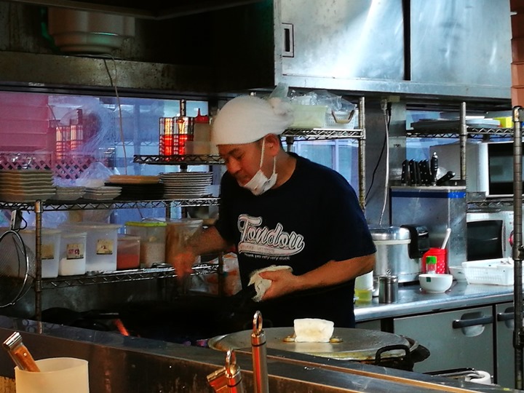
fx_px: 1211
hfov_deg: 24.4
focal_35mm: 80
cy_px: 196
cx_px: 262
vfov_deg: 18.4
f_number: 2.2
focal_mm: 4.5
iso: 400
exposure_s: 1/24
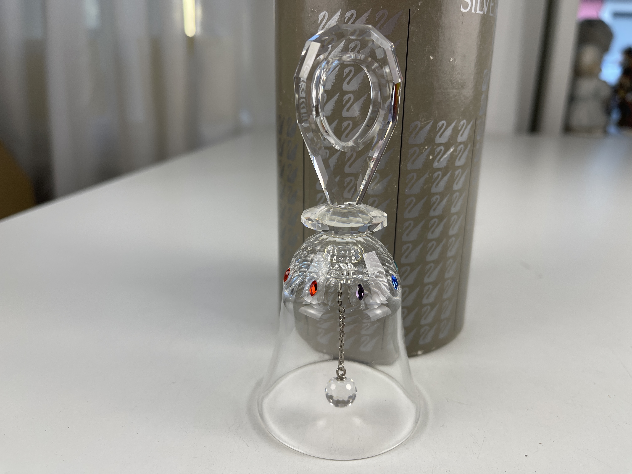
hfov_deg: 69.4
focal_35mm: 25
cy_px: 237
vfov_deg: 54.9
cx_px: 316
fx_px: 456
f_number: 1.6
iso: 32
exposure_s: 1/205
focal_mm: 5.1
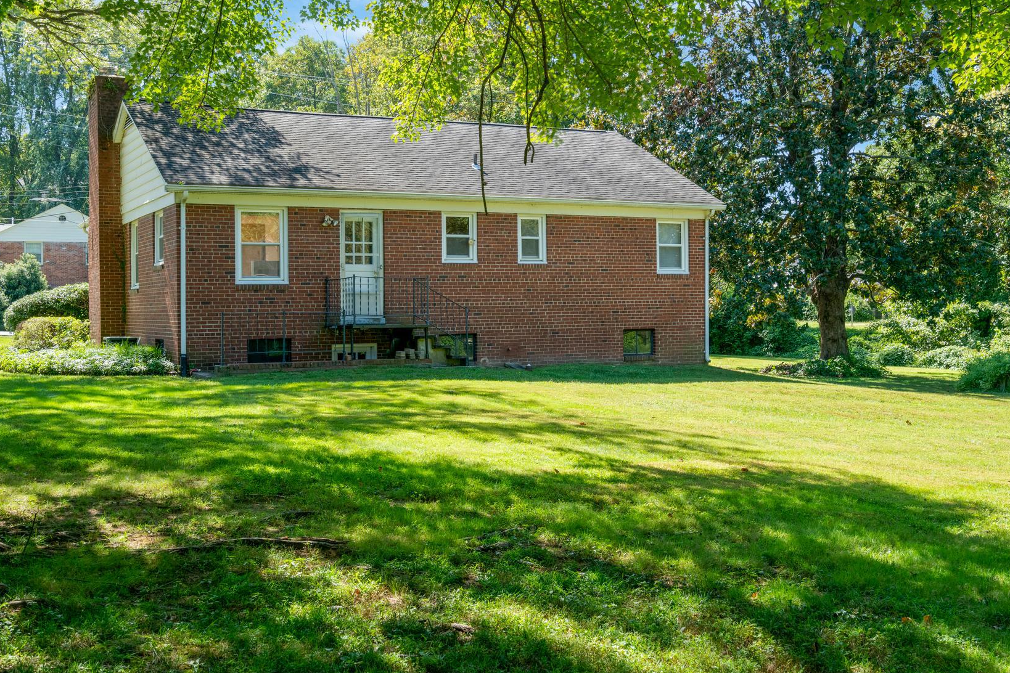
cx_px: 515
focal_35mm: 40
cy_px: 299
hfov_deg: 48.5
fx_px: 1122
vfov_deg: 33.4
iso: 800
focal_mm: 32
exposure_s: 1/400
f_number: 8
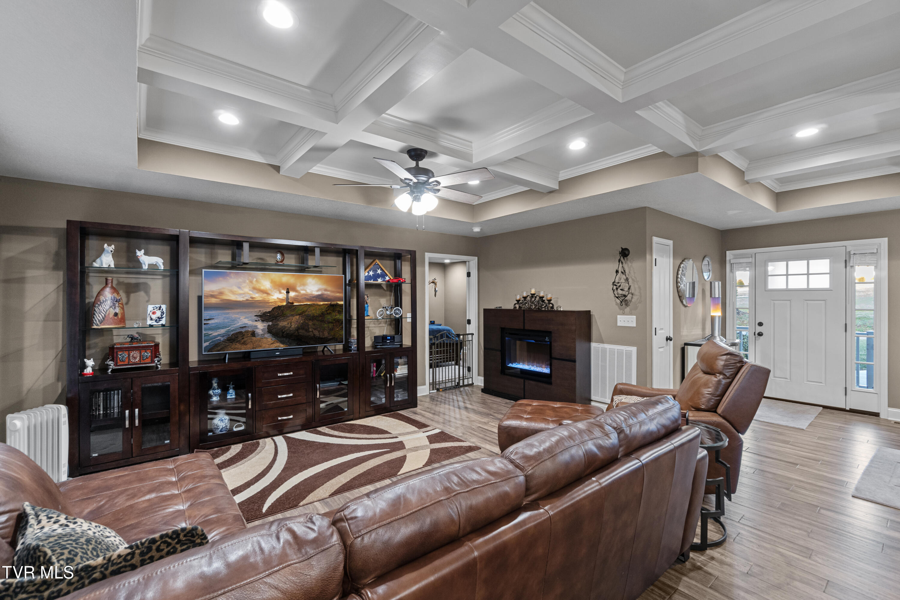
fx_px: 375
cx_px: 450
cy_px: 300
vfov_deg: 77.3
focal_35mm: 15
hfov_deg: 100.4
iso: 320
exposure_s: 1/2
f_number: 8
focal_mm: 10
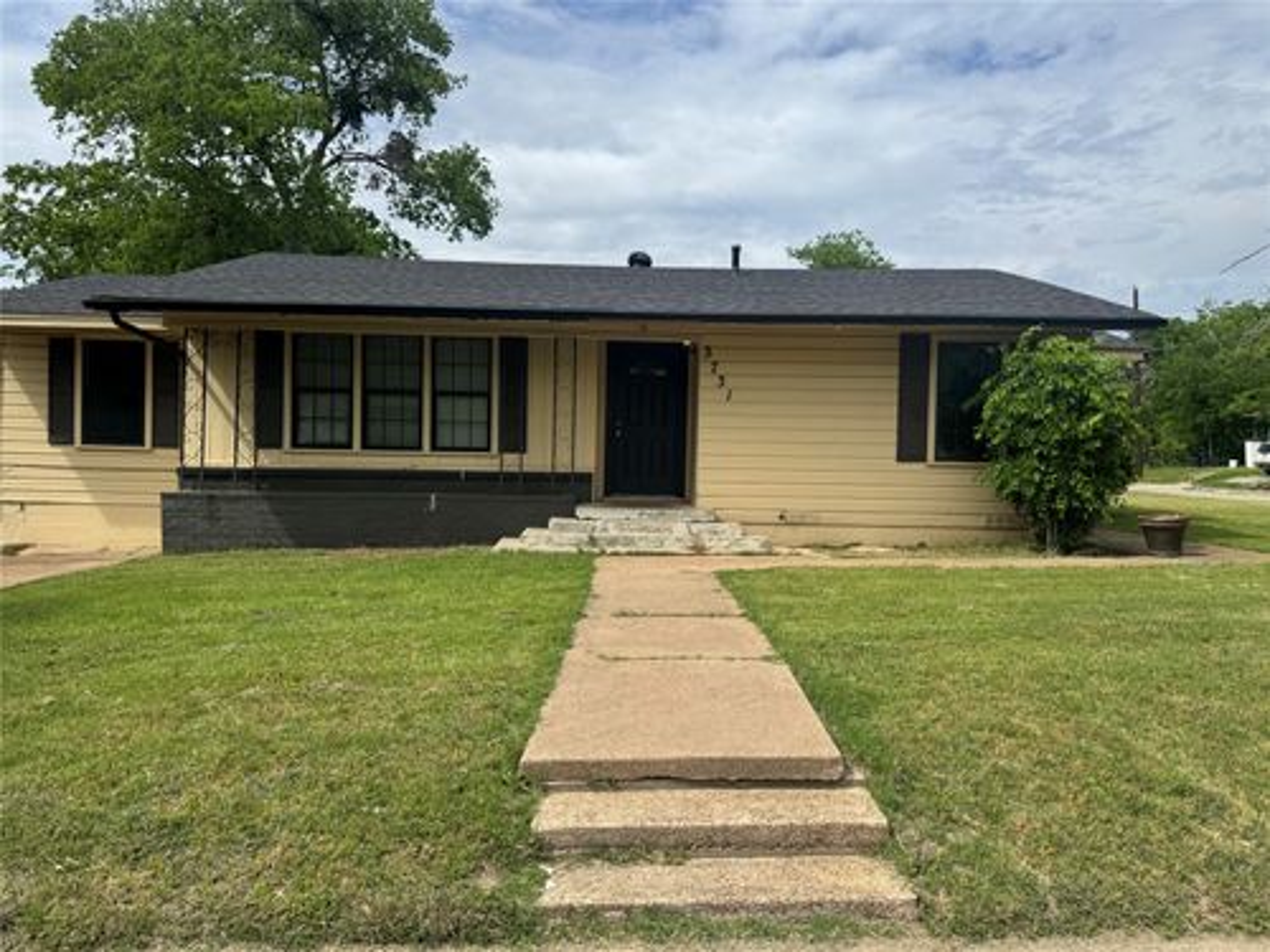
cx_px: 635
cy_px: 476
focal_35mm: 24
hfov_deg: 71.6
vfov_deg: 56.8
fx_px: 881
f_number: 1.78
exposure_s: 1/4950
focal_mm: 6.76
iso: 80
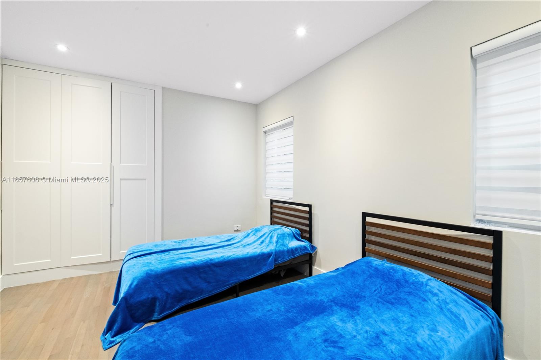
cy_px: 180
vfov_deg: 77.3
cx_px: 270
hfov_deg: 100.4
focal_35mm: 15
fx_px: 225
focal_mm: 10
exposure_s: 1/15
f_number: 7.1
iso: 1600
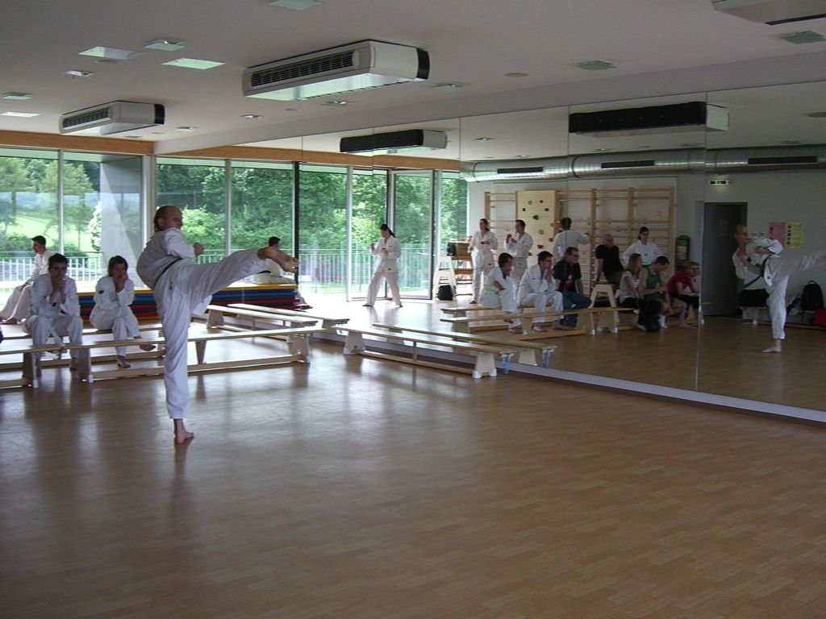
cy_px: 310
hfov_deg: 49.0
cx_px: 413
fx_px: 907
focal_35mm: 38
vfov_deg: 37.7
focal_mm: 7.9
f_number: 2.8
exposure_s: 1/640
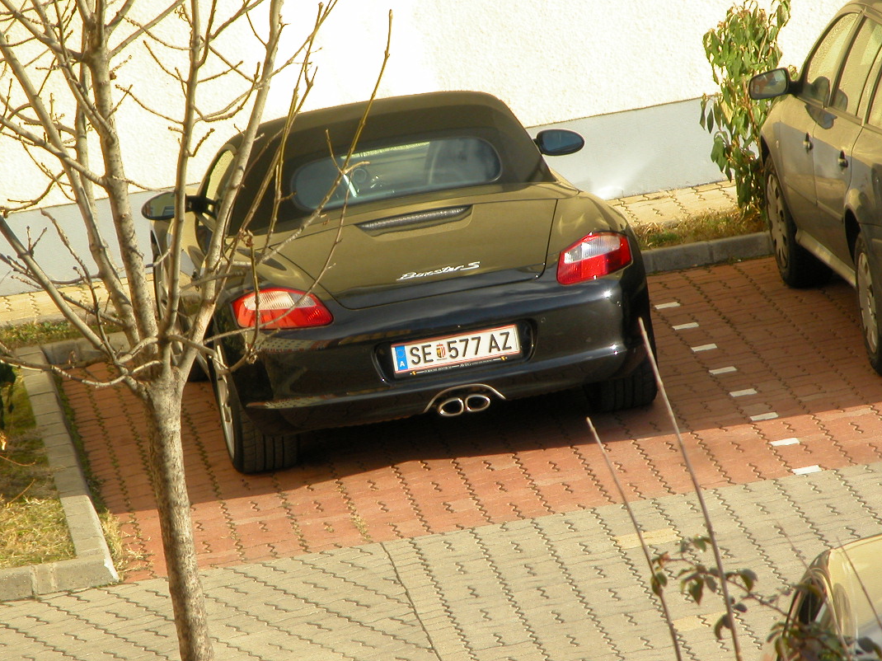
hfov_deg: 5.9
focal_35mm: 335
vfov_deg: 4.4
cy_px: 289
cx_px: 429
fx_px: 8534
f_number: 4.7
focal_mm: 71.2
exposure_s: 1/207
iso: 100
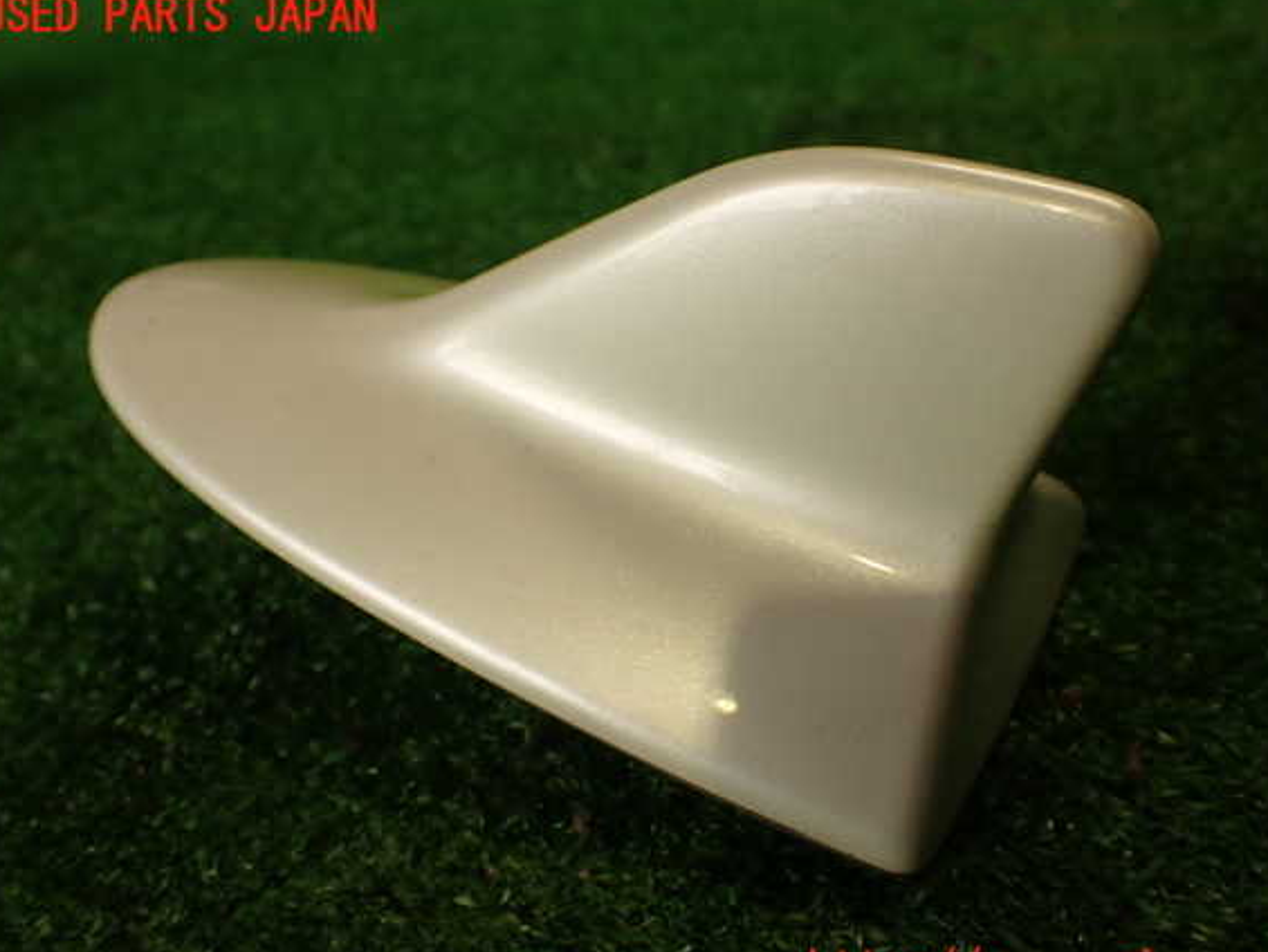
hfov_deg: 53.9
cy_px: 494
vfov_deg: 41.8
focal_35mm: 34
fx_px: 1246
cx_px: 642
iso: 100
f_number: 2.4
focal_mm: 5.79
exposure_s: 1/80
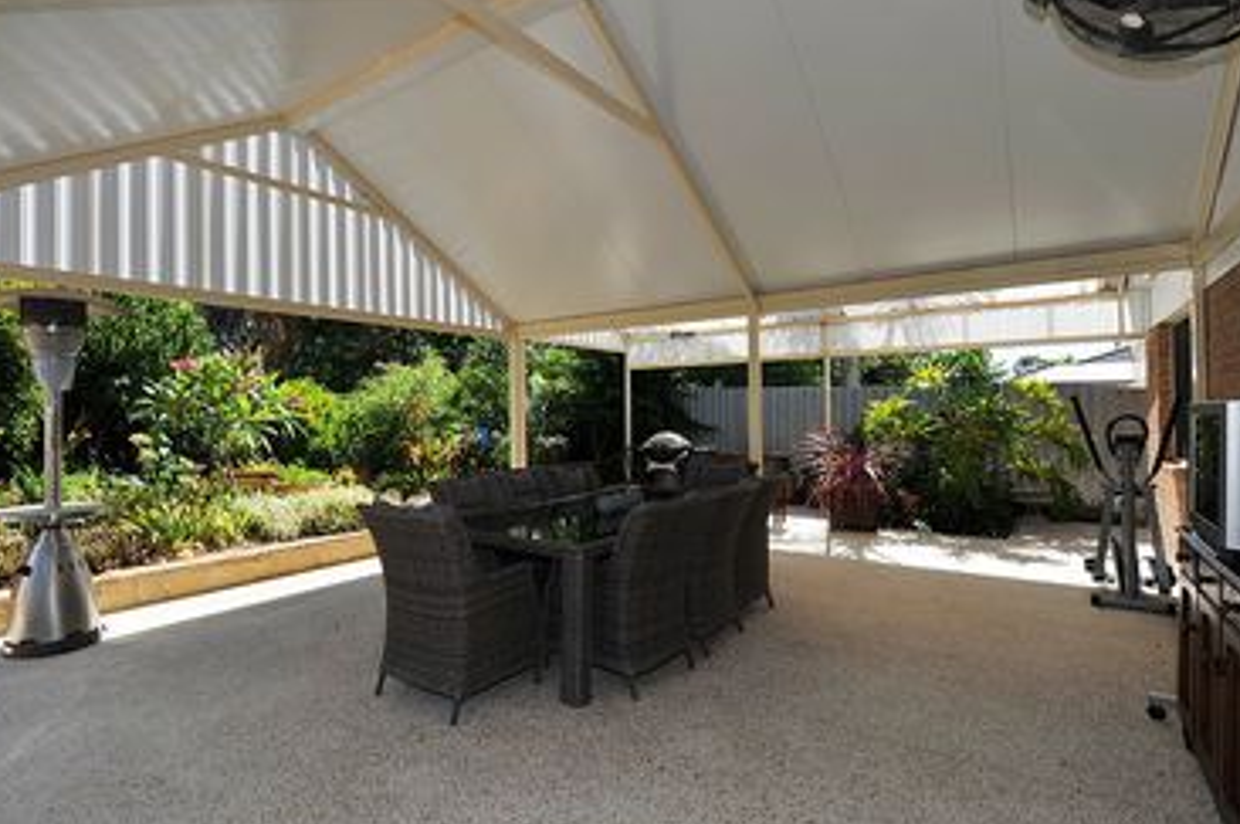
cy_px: 412
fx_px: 619
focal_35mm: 18
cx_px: 532
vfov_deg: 67.2
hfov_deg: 89.5
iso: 200
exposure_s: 1/125
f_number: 16
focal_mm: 14
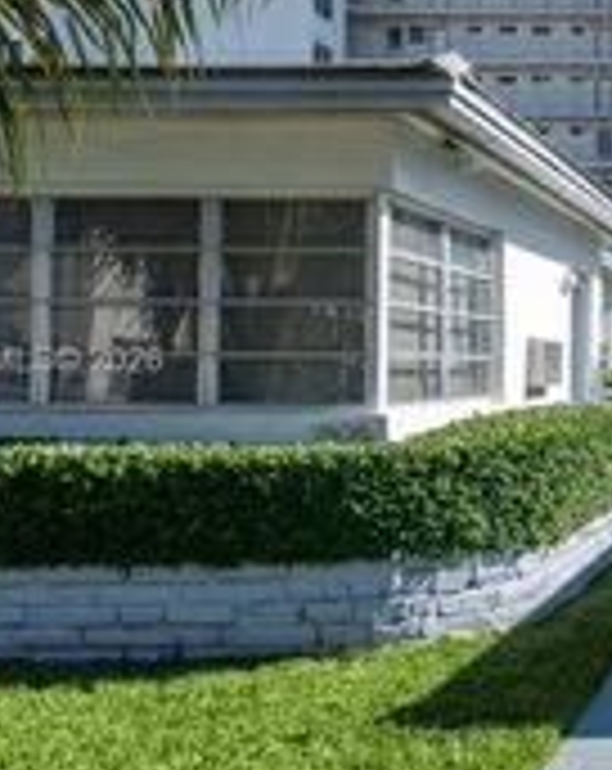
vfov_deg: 42.1
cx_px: 850
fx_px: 1000
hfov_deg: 27.0
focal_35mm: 44
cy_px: 362
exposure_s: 1/2000
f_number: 8
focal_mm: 16
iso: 400
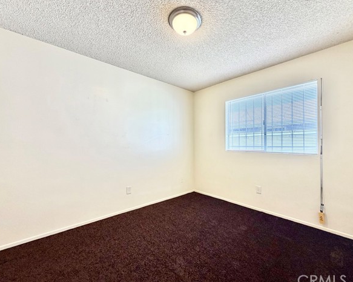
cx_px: 186
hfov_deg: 96.7
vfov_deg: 84.0
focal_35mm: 15
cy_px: 144
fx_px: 157
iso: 100
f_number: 2.2
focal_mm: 2.22
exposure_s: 1/120
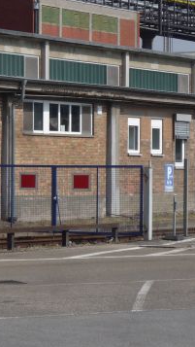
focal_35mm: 177
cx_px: 19
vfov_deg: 12.2
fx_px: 1626
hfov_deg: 6.8
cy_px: 174
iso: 100
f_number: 5.7
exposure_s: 1/640
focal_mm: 15.3
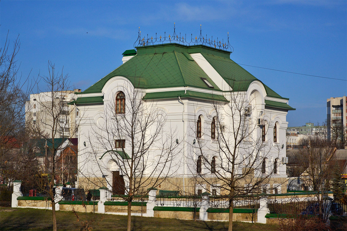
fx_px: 723
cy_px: 116
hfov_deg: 27.0
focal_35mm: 75
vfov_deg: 18.2
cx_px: 174
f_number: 5
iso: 360
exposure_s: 1/4000
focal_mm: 50
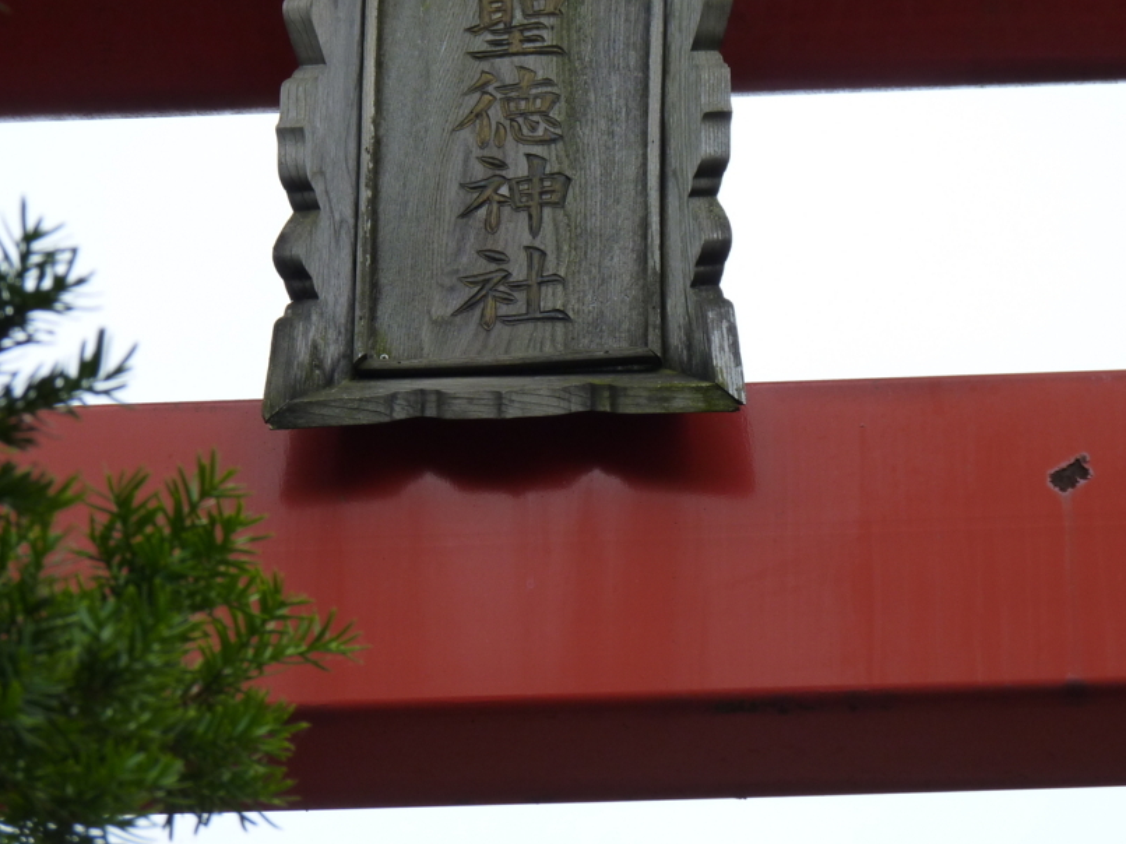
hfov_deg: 10.0
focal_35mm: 197
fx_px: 6406
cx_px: 506
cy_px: 338
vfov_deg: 7.5
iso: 125
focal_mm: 27.5
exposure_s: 1/250
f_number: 4.5
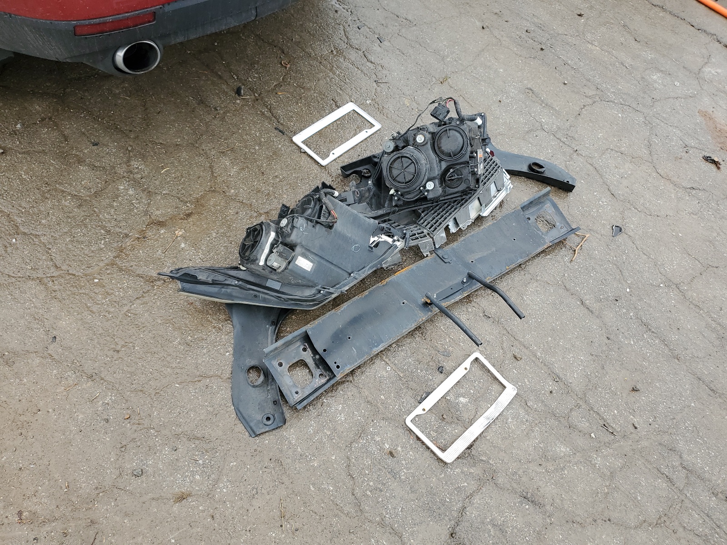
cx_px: 364
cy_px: 272
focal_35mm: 26
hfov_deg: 67.3
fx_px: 546
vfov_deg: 53.1
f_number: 1.5
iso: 50
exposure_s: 1/417
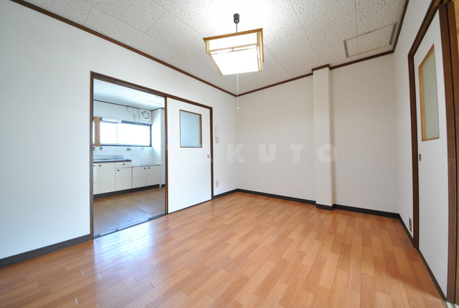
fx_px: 153
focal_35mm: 12
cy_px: 154
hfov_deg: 112.5
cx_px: 230
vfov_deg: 90.3
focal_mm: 8
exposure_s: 1/30
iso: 800
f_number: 4.5
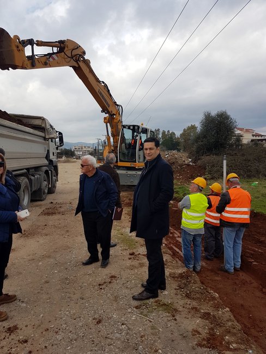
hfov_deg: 53.1
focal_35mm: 26
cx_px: 133
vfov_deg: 67.3
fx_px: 266
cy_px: 177
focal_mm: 4.2
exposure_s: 1/1596
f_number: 1.7
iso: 40
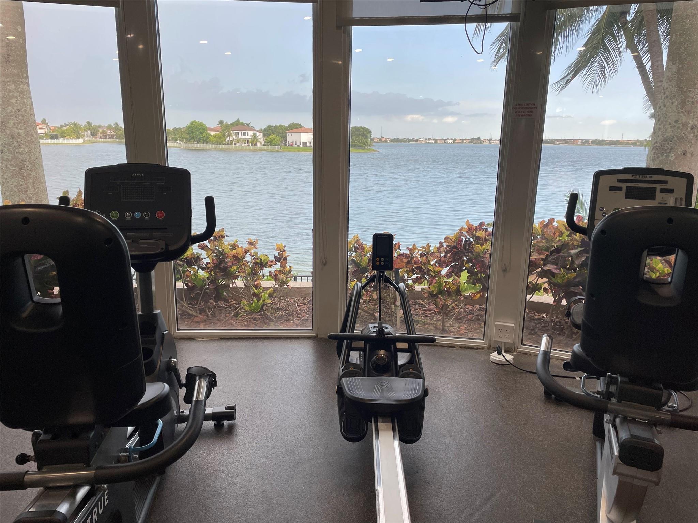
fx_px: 524
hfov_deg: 67.3
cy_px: 262
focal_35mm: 26
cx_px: 349
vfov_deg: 53.1
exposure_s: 1/120
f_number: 1.6
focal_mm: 4.2
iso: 50
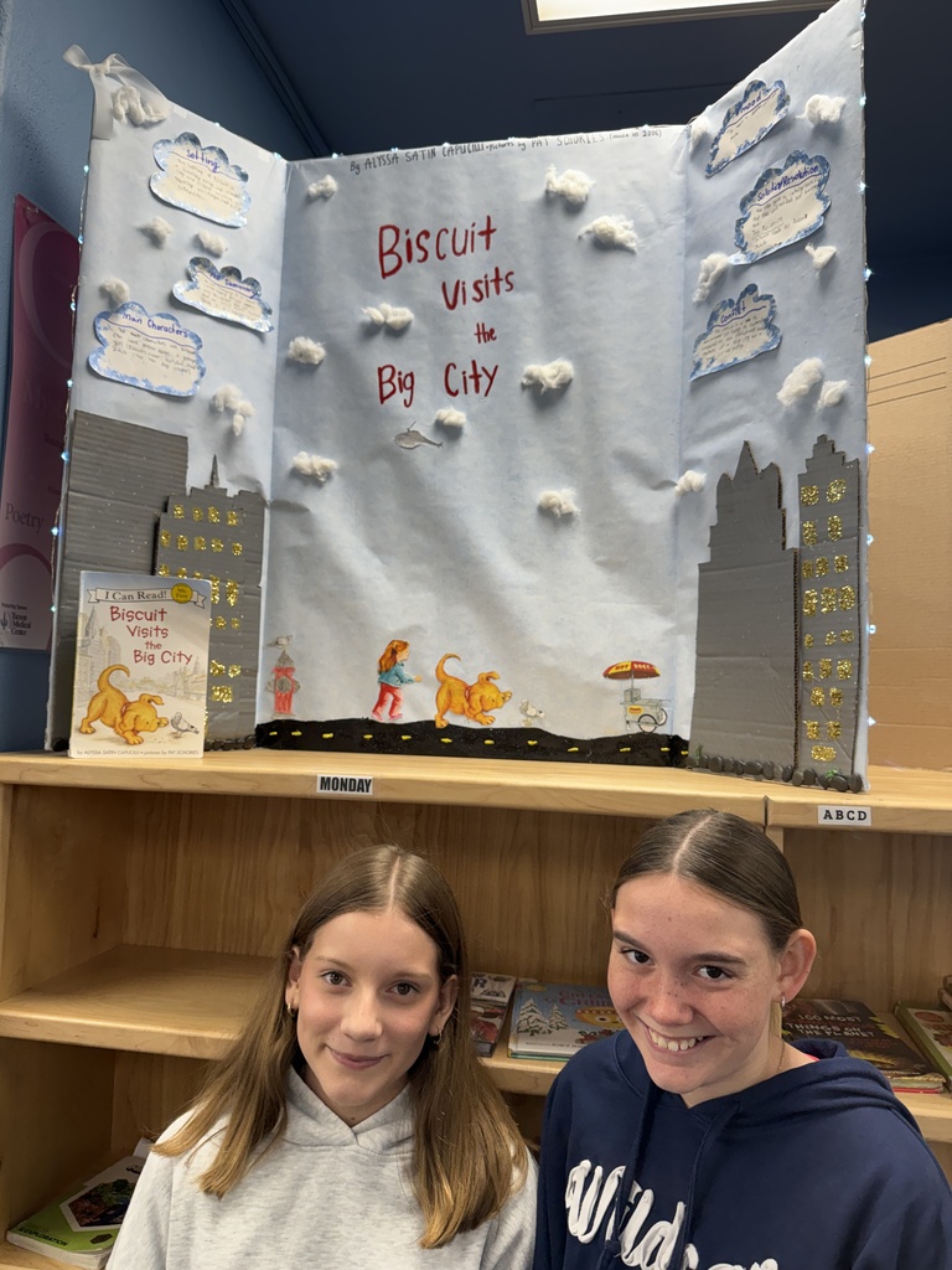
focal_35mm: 24
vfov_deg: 71.6
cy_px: 635
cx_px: 476
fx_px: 880
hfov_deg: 56.8
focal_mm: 6.76
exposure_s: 1/120
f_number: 1.78
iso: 160
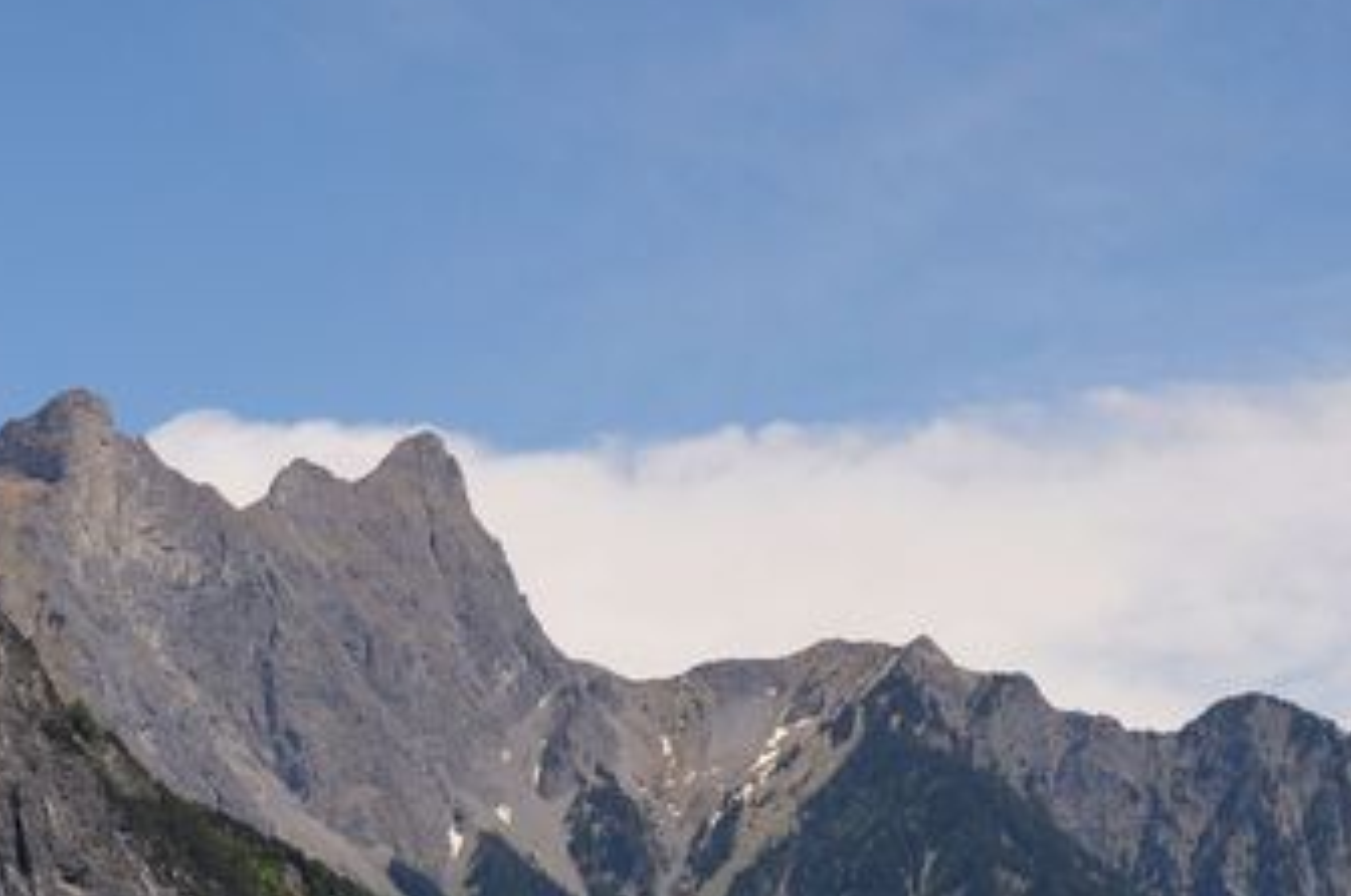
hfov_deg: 15.0
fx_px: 5134
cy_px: 1302
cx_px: 583
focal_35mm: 137
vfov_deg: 9.7
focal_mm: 30
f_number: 9
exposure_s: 1/640
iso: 200
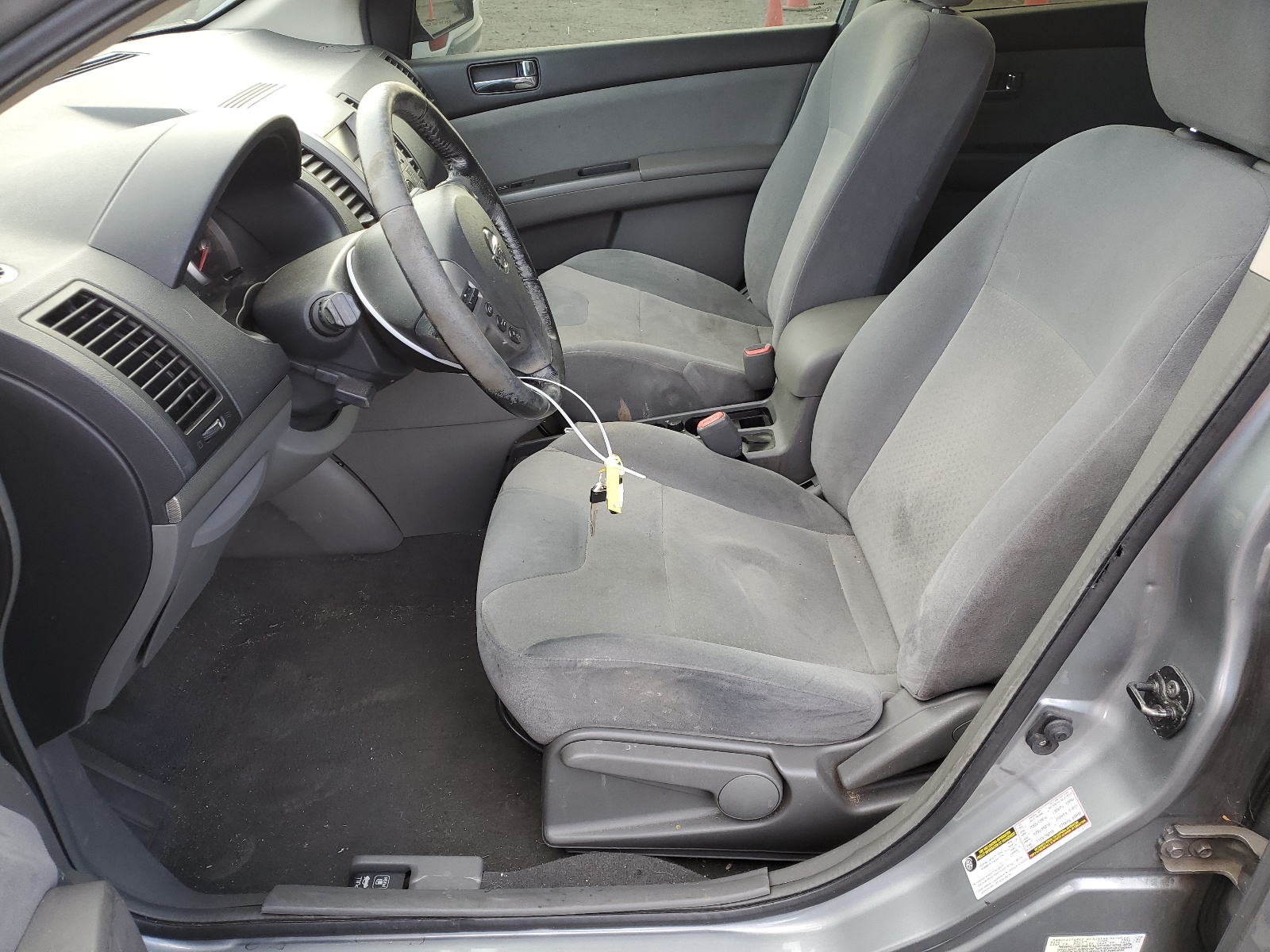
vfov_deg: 53.1
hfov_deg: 67.3
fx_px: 954
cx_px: 635
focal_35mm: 26
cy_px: 476
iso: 52
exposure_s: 1/120
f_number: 1.5
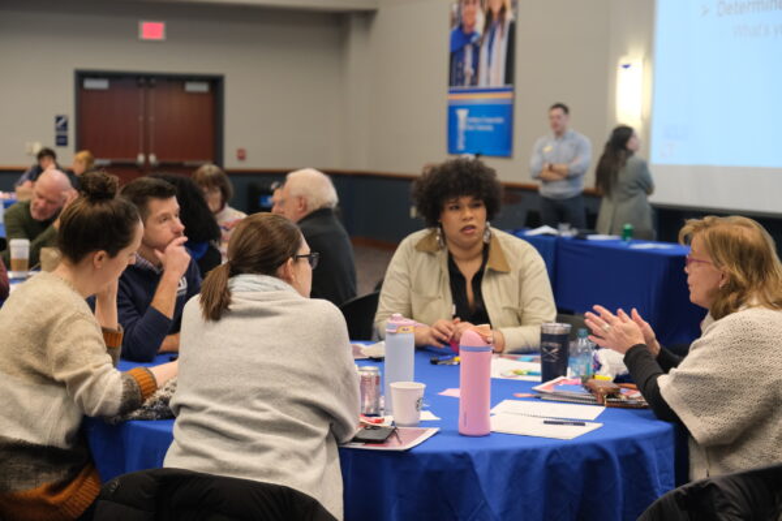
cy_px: 260
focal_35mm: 66
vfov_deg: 20.6
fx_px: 1434
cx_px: 391
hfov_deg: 30.5
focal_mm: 44.1
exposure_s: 1/90
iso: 1600
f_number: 2.8
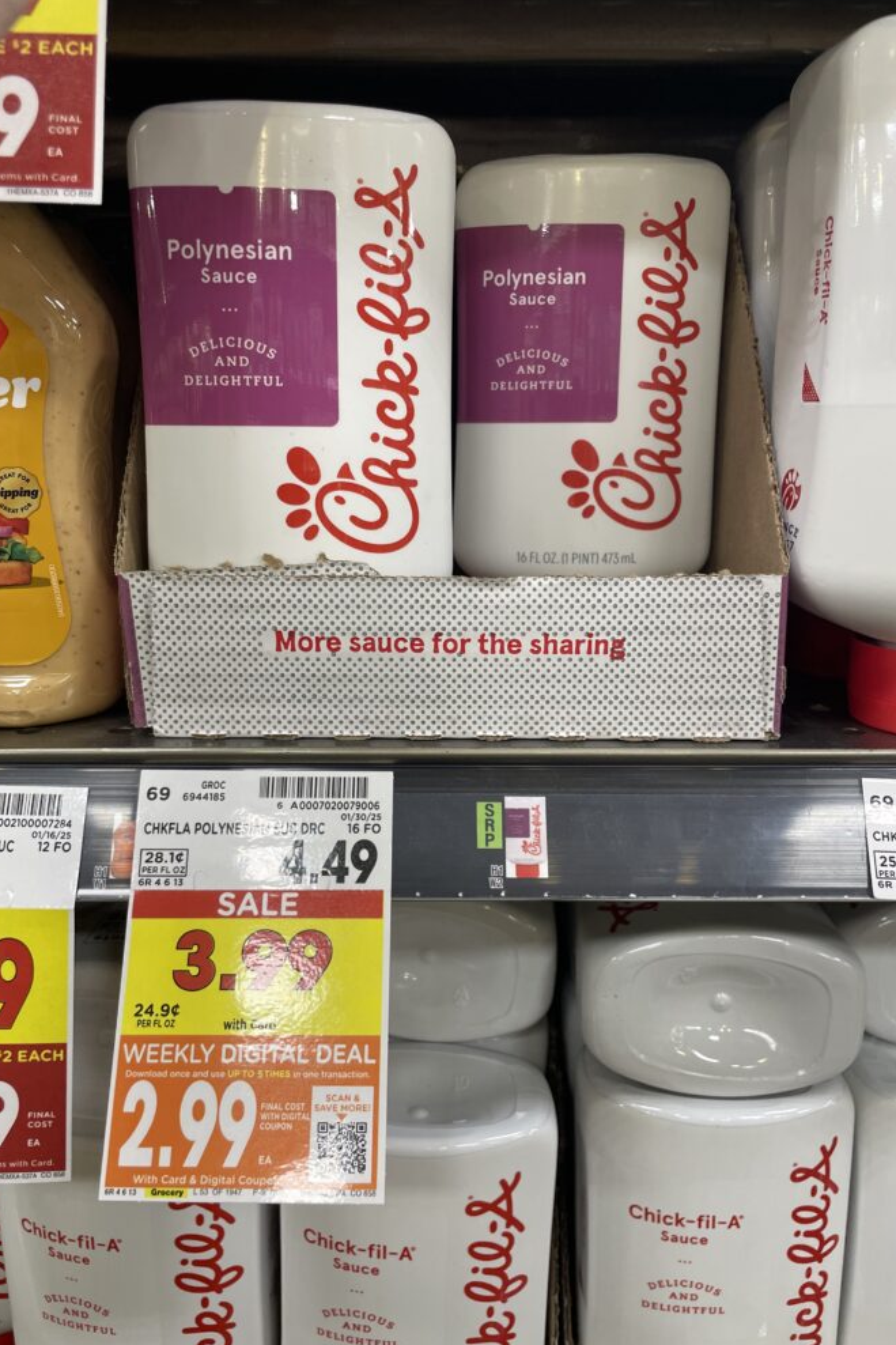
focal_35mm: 28
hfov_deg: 46.4
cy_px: 651
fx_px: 1046
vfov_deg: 65.5
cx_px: 420
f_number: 1.6
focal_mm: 4.2
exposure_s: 1/120
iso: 125
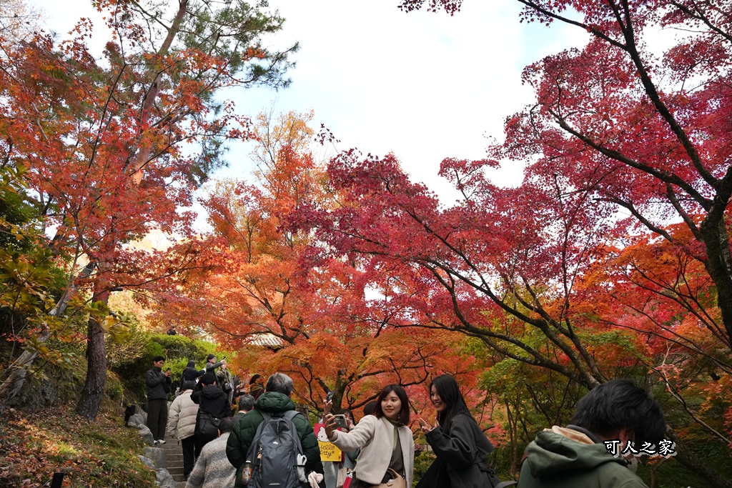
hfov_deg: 73.7
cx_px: 366
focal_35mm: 24
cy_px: 244
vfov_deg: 53.1
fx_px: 488
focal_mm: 24
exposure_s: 1/2000
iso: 5000
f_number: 5.6
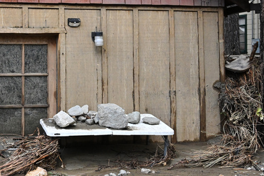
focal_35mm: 56
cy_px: 43
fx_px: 411
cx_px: 14
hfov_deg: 33.3
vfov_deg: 23.9
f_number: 5.6
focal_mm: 24
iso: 2500
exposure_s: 1/1250
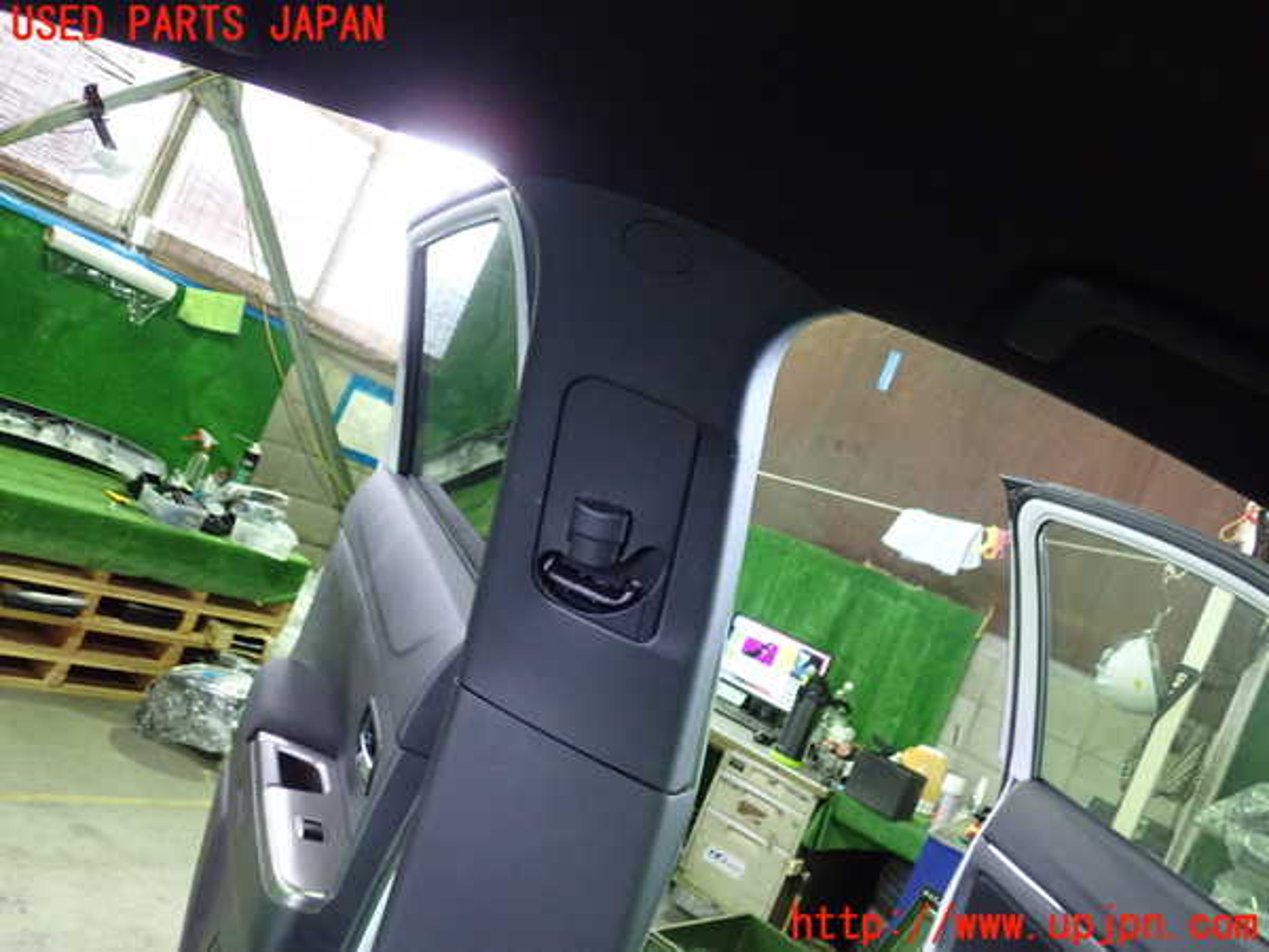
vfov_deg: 46.8
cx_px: 634
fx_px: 1100
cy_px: 476
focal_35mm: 30
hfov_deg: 60.0
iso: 800
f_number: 2.3
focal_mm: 5.5
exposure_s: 1/40
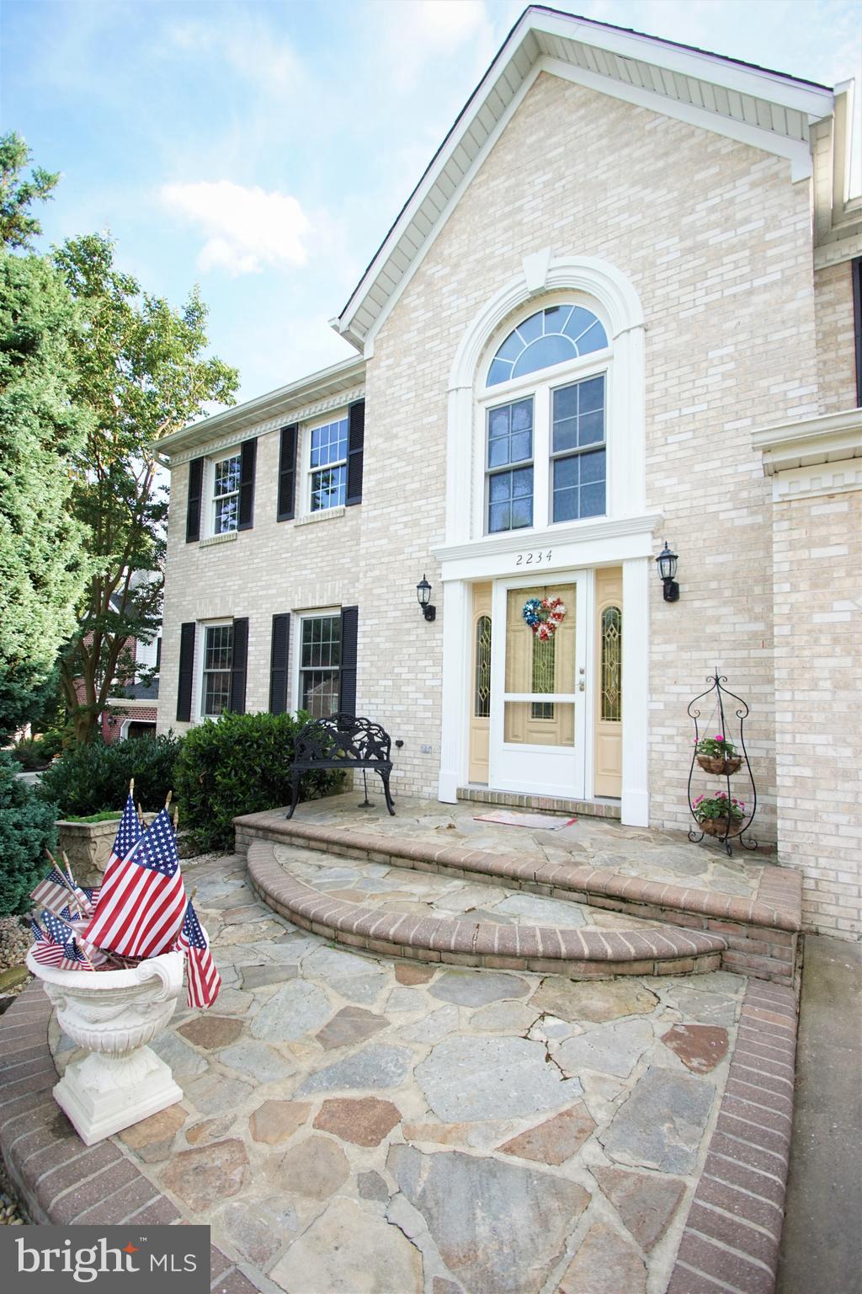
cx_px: 431
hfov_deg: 77.3
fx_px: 539
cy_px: 647
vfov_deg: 100.4
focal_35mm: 15
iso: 1000
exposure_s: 1/1000
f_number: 4.5
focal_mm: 10
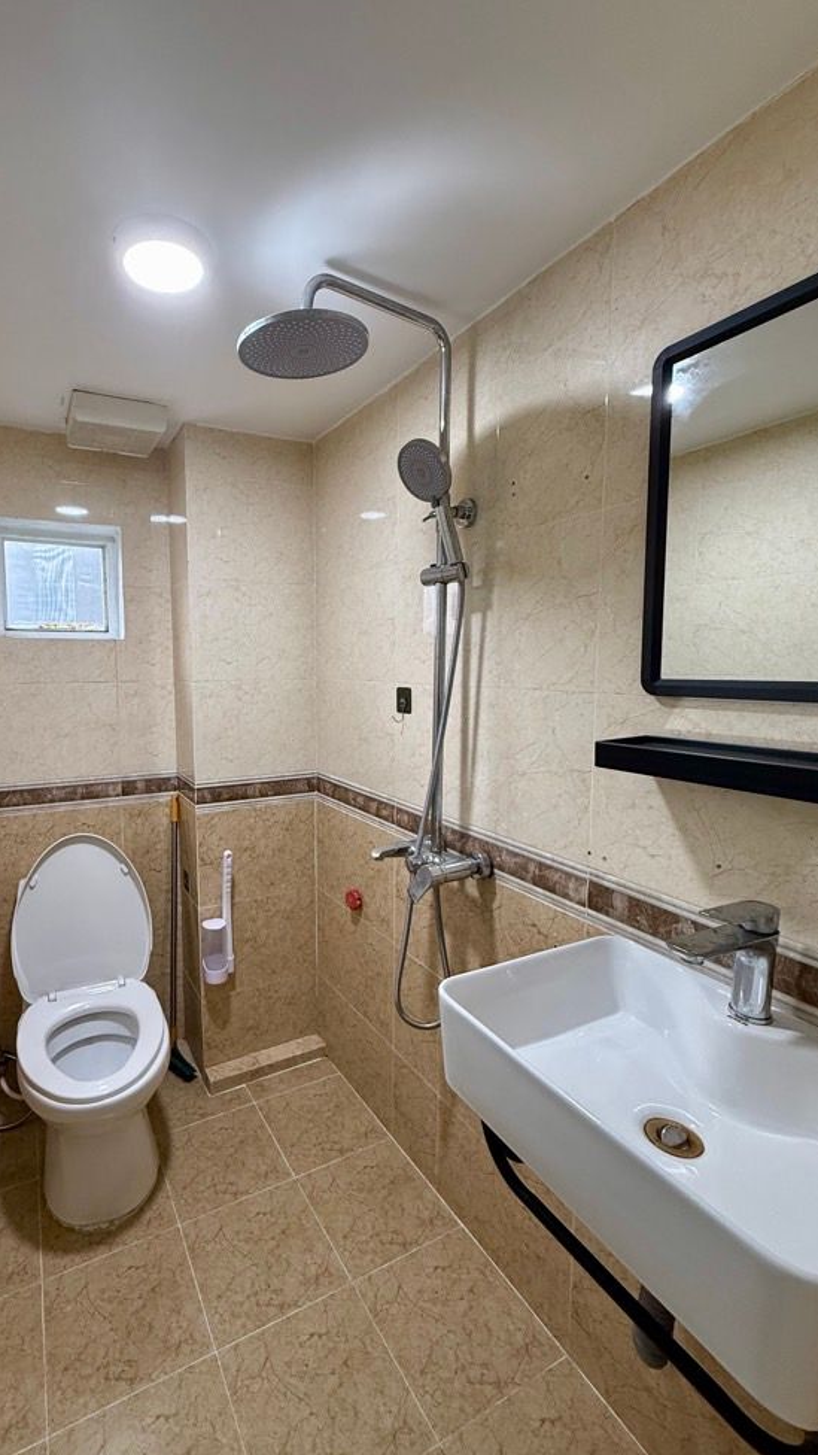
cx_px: 304
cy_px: 728
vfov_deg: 99.4
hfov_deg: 66.0
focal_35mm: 16
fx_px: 617
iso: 200
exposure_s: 1/100
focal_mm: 2.22
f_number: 2.2
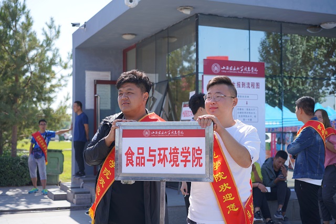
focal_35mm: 55
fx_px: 513
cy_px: 112
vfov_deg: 24.6
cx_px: 168
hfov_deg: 36.3
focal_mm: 55
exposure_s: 1/400
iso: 100
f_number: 4.5
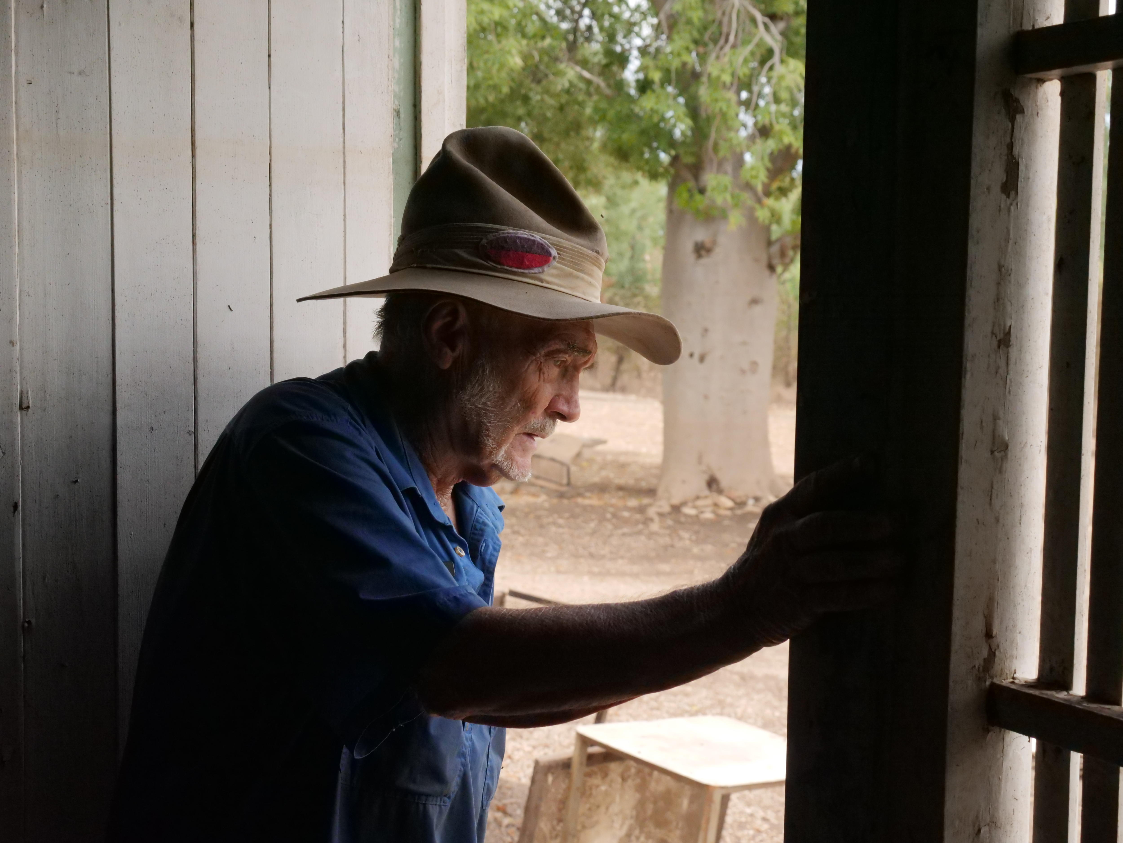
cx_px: 562
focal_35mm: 52
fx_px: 1687
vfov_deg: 28.0
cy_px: 422
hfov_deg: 36.8
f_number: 5
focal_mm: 26
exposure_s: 1/3200
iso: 3200
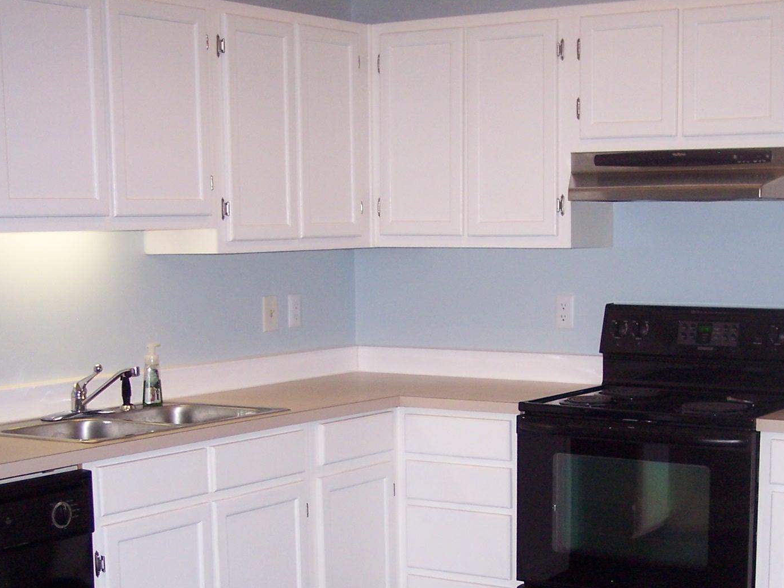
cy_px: 471
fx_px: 1472
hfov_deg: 29.8
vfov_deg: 22.3
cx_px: 424
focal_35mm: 65
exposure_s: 1/60
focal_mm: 8
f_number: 2.8
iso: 140
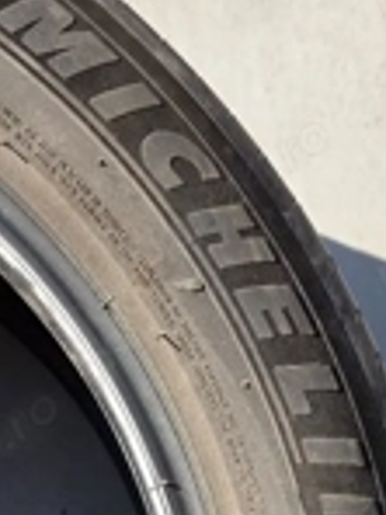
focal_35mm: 62
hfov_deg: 23.4
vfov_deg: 29.1
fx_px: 922
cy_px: 518
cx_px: 285
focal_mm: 5.4
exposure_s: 1/1000
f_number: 1.8
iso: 80
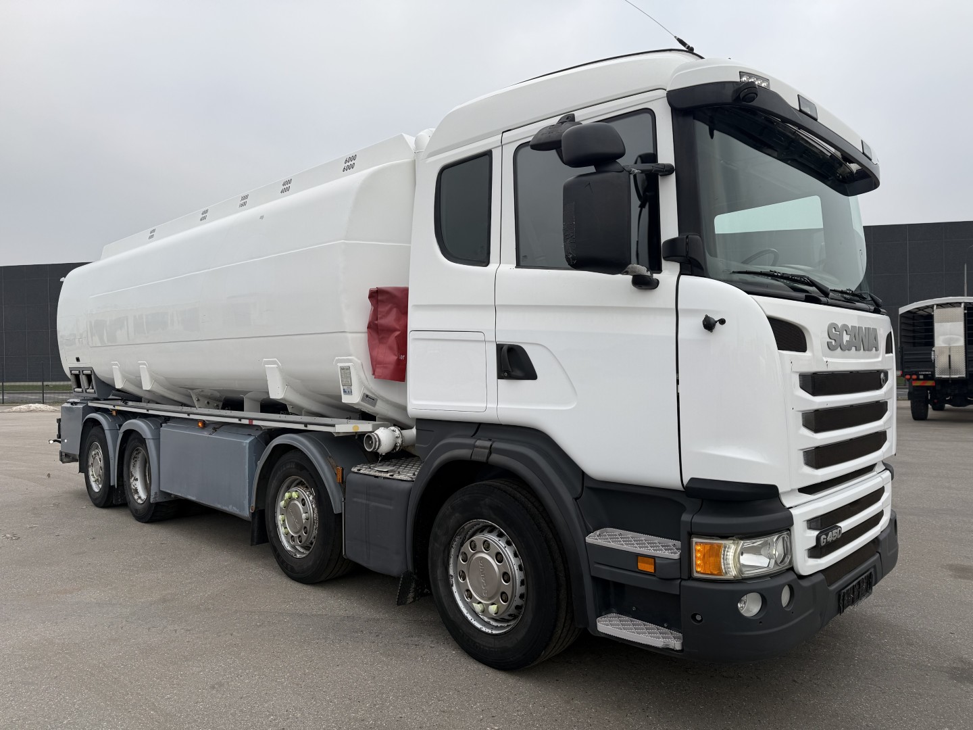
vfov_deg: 56.8
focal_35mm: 24
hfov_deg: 71.6
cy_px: 365
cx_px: 486
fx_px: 675
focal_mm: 6.76
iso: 80
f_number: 1.78
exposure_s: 1/735
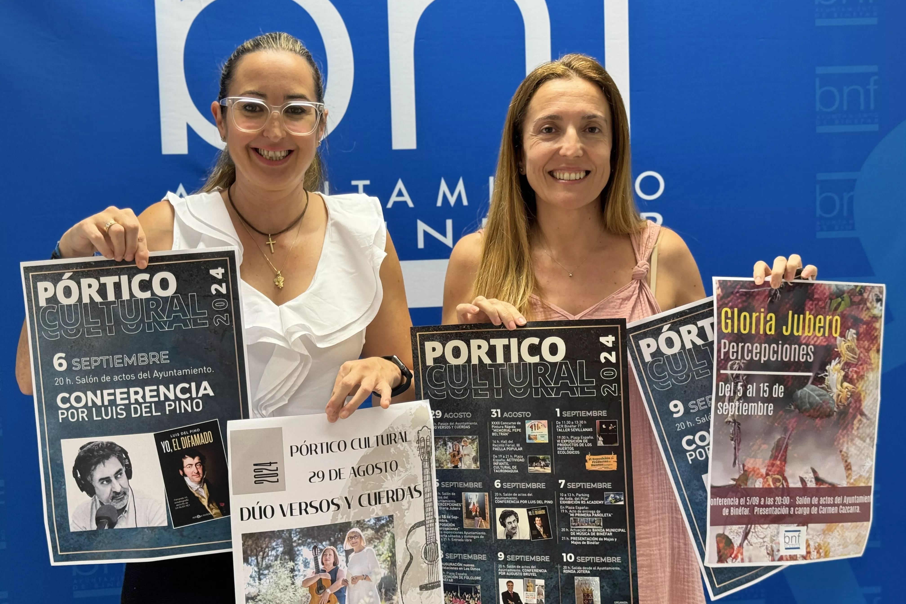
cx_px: 453
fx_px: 1258
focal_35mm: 50
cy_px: 292
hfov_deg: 39.6
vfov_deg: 27.0
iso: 100
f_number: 1.78
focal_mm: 6.76
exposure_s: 1/50
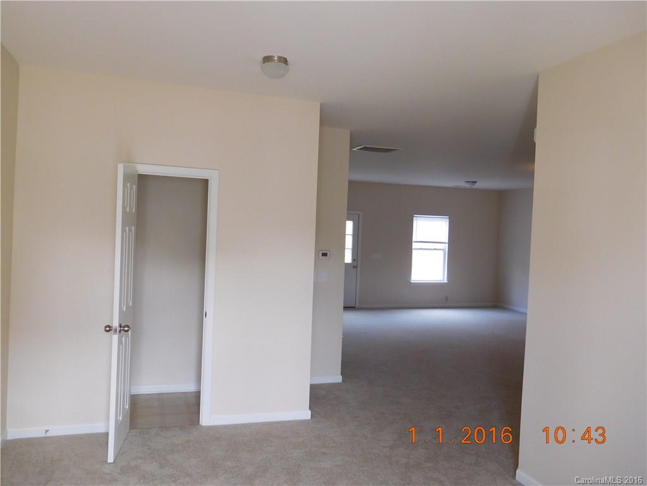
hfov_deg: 63.4
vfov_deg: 49.7
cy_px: 243
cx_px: 324
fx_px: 523
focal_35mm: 28
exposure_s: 1/30
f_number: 3.5
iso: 180
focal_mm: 5
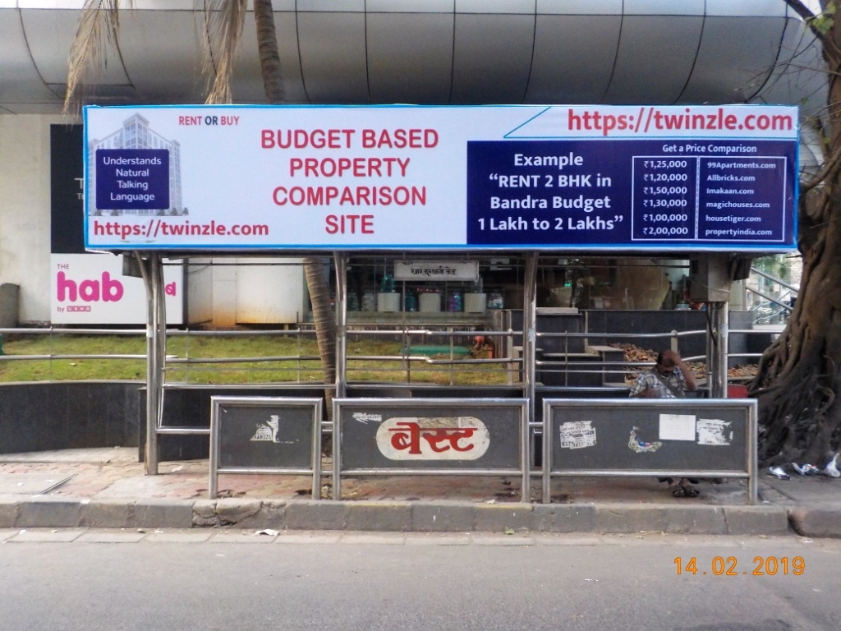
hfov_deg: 60.0
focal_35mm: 30
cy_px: 316
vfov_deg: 46.8
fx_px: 729
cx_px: 420
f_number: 3.3
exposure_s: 1/25
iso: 400
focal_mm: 4.1
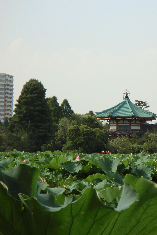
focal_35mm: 150
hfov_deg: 9.1
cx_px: 134
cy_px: 117
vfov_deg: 13.7
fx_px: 981
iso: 50
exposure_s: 1/200
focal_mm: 19.6
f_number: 5.9
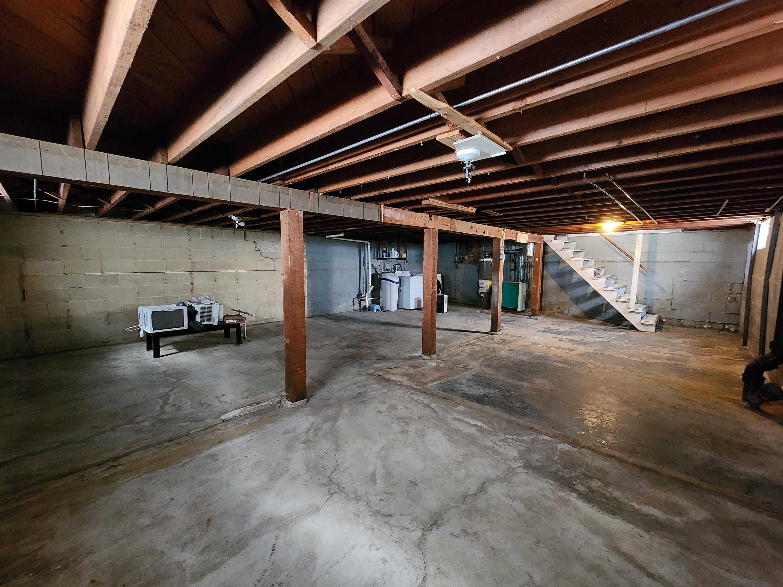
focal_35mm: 13
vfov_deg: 89.9
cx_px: 392
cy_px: 294
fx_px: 294
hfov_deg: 106.2
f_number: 2.2
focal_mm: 2.2
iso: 1000
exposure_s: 1/24
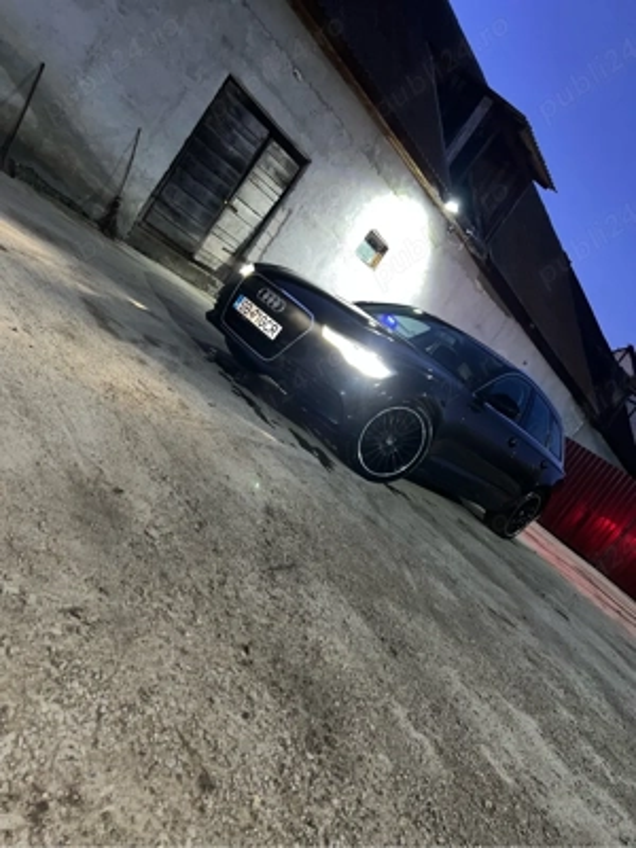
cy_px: 424
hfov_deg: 53.1
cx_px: 318
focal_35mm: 26
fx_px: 637
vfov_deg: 67.3
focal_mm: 5.7
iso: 100
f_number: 1.5
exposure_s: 1/5
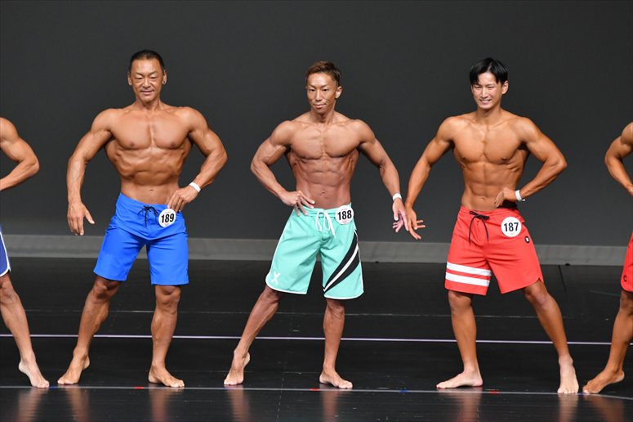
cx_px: 316
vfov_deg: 4.4
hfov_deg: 6.5
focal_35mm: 315
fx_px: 5536
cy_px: 211
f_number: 5.6
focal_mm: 210
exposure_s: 1/400
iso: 3200
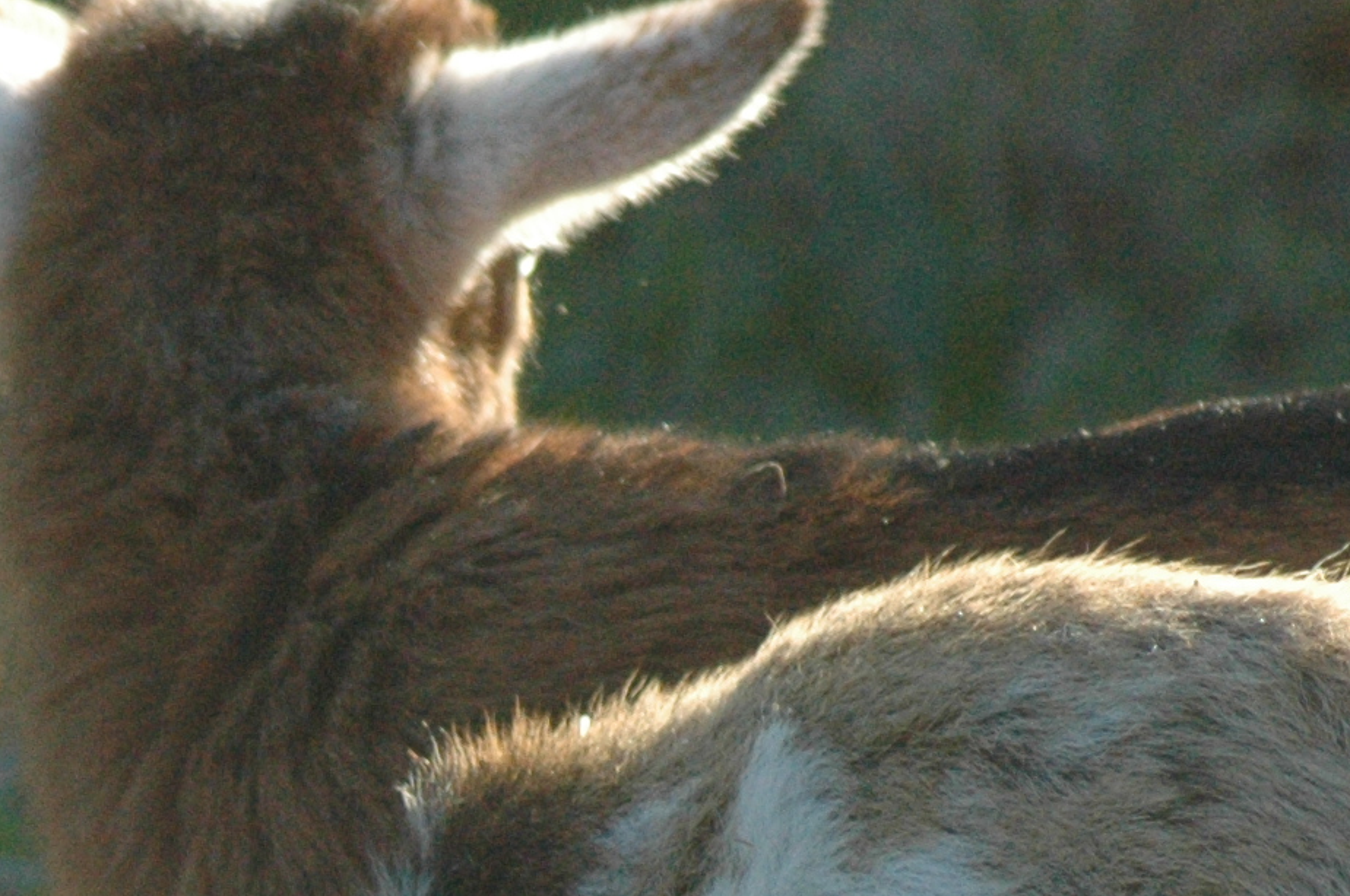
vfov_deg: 1.4
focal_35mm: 977
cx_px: 222
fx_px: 36598
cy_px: 957
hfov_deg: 2.1
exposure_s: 1/800
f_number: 7.1
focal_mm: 200
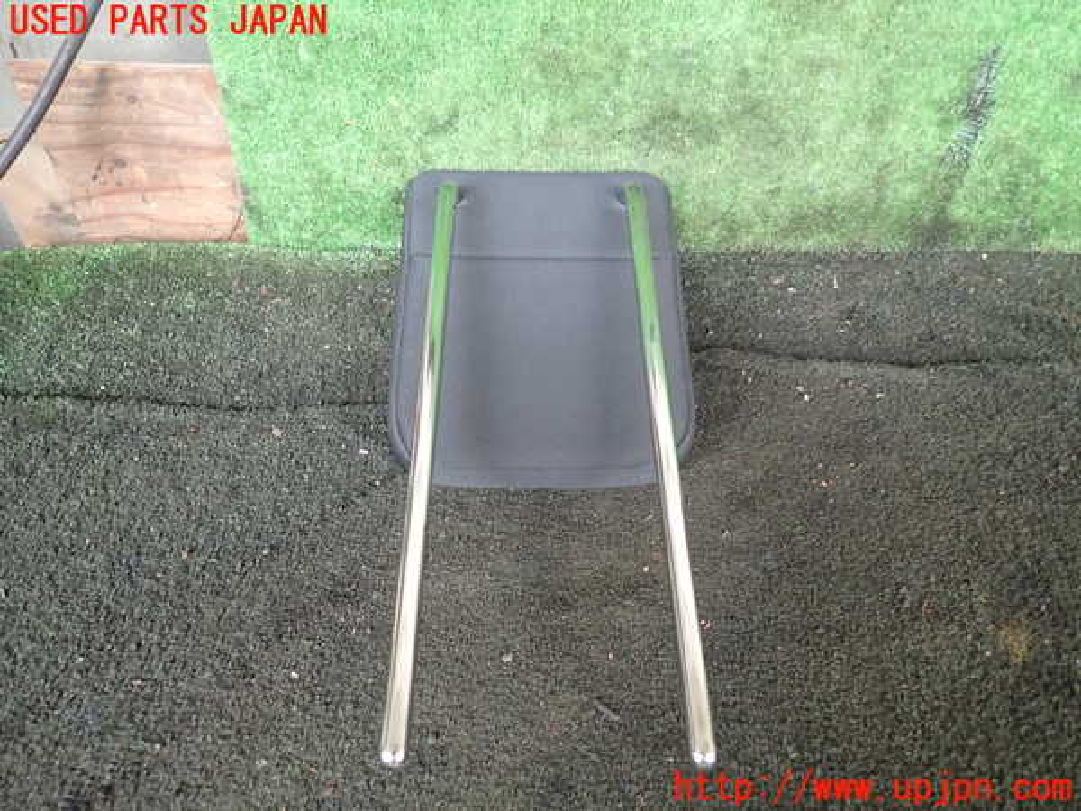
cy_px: 406
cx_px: 540
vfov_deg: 54.9
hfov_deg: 69.4
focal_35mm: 25
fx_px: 781
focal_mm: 4.5
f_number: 2
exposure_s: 1/40
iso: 200
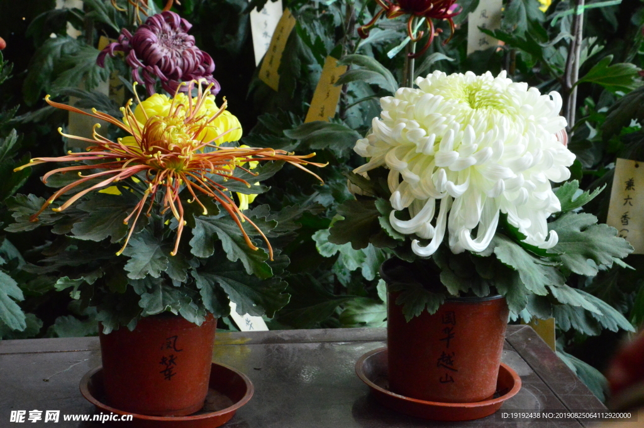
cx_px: 322
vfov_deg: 10.7
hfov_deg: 16.1
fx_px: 2279
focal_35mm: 128
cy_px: 214
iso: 6400
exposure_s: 1/40
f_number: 22
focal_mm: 85
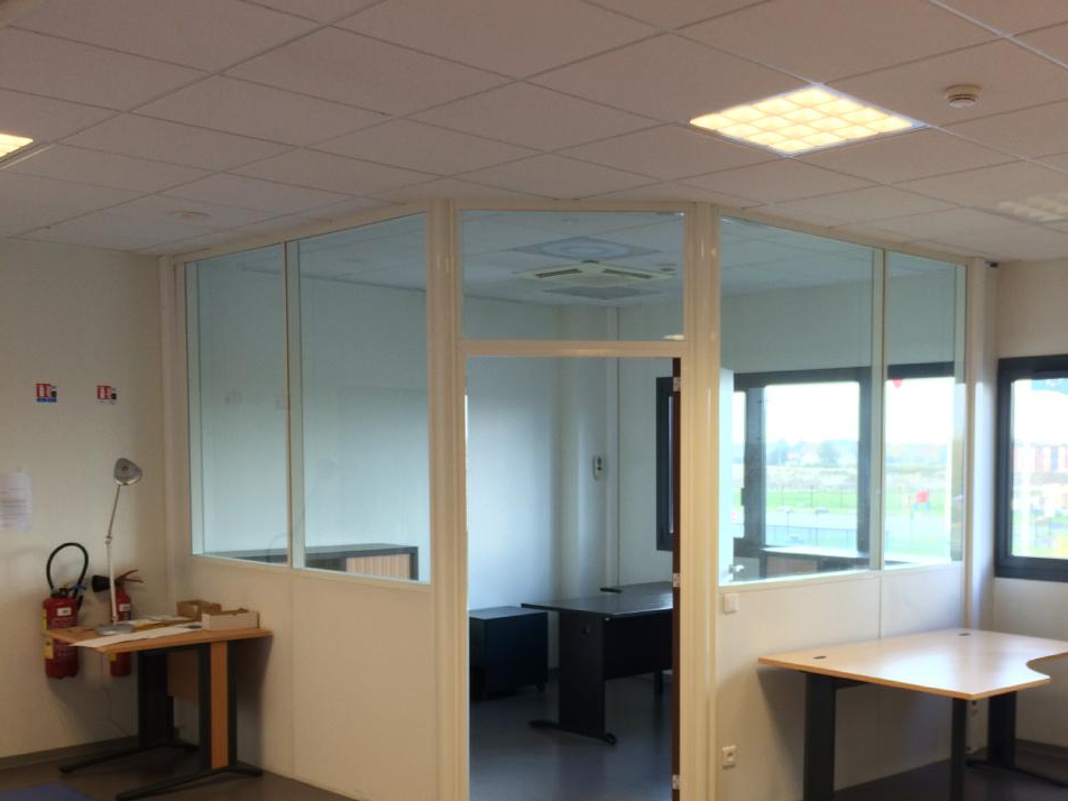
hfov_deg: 47.1
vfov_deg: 36.5
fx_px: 1203
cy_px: 531
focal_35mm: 39
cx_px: 713
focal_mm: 4.15
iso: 50
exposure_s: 1/33
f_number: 2.2
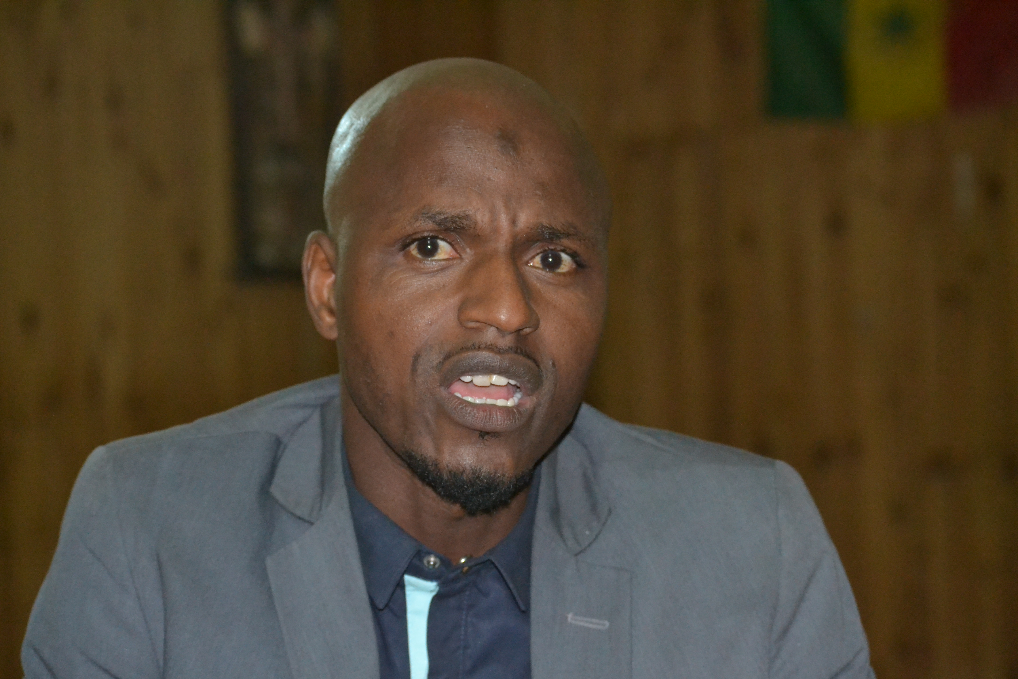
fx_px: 2333
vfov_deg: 16.6
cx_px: 509
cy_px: 340
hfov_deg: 24.6
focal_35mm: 82
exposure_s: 1/60
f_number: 4
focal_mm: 55
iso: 3200
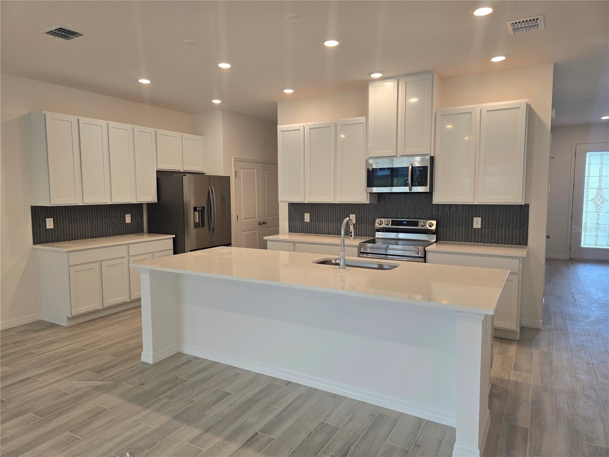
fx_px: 405
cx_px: 304
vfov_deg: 58.9
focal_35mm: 23
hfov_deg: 73.9
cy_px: 228
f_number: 1.7
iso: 80
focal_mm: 6.3
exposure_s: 1/120
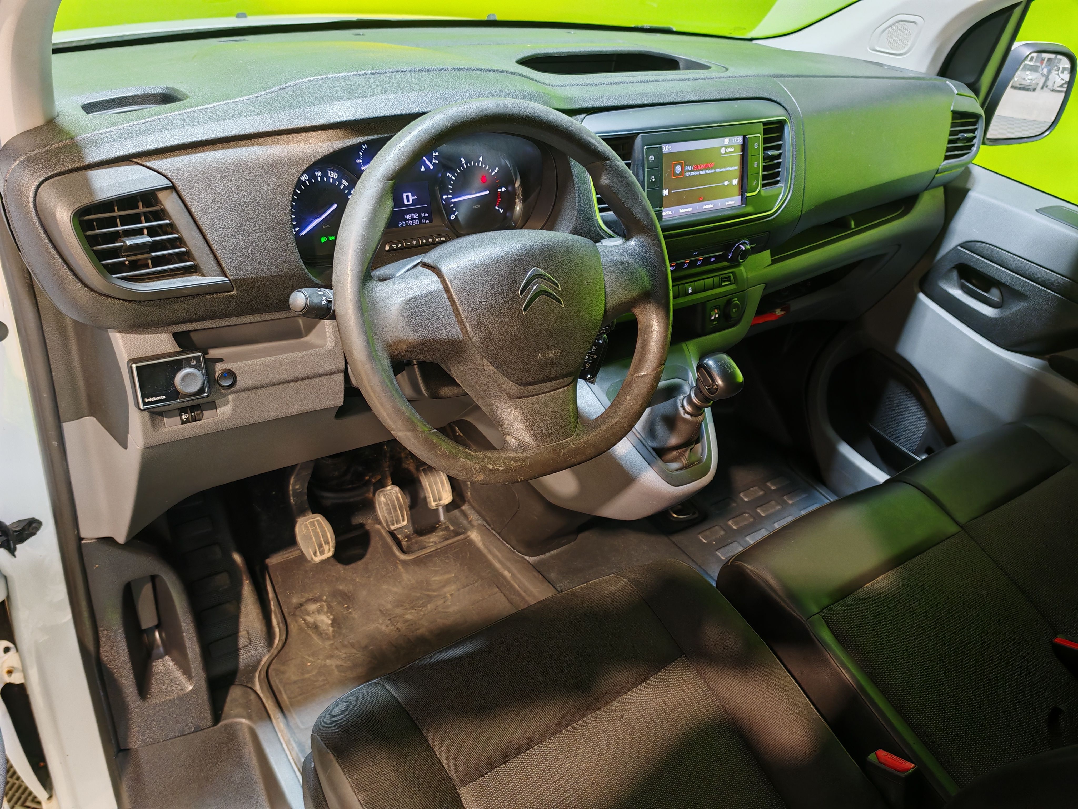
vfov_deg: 51.4
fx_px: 841
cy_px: 404
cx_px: 539
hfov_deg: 65.3
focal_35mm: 27
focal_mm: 6.83
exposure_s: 1/33
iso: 80
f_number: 1.4
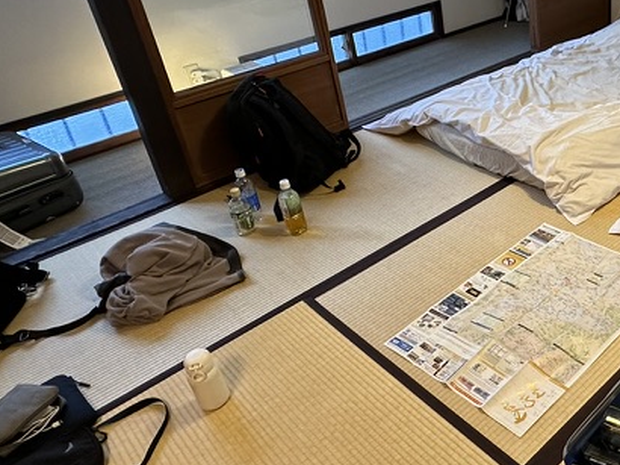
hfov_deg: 48.4
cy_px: 177
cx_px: 529
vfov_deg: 40.4
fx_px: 627
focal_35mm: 35
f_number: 2.2
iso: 200
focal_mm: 2.22
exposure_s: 1/60
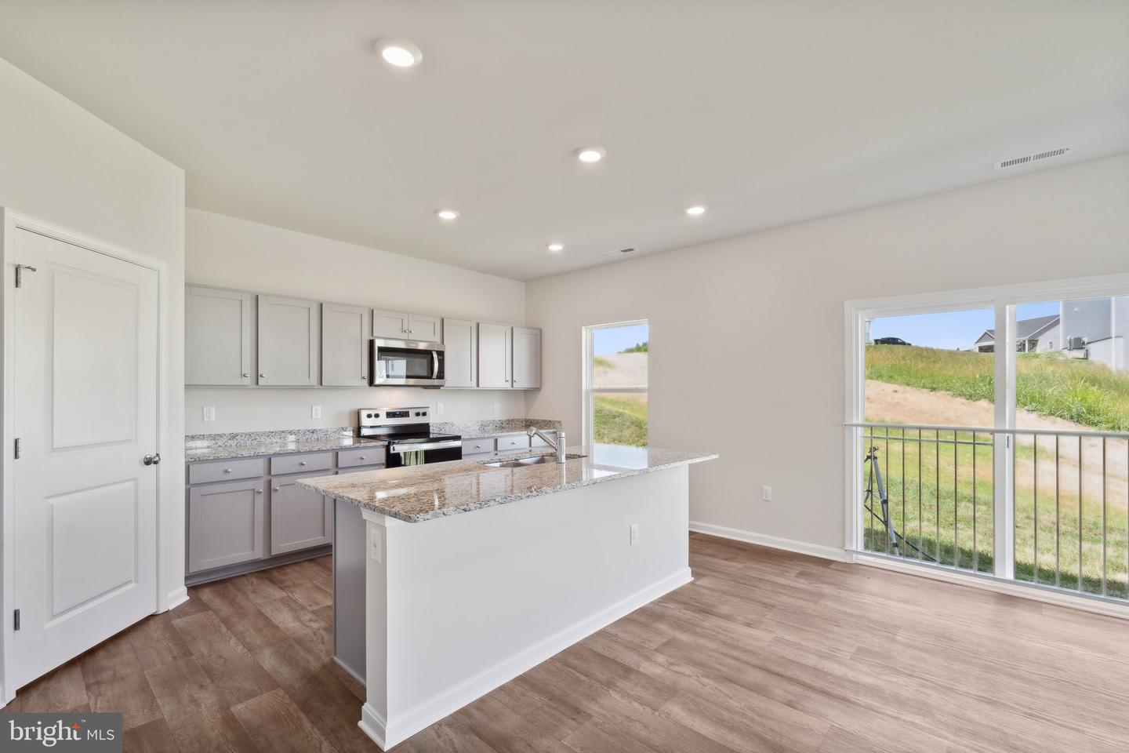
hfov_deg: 96.7
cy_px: 376
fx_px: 502
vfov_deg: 73.7
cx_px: 564
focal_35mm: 16
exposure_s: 1/25
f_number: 8
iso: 200
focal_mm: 16
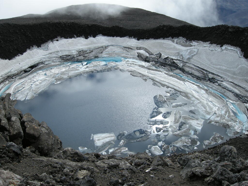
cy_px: 93
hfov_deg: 52.6
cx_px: 124
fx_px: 251
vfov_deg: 40.7
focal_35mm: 35
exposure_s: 1/280
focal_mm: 7.5
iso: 100
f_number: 5.4
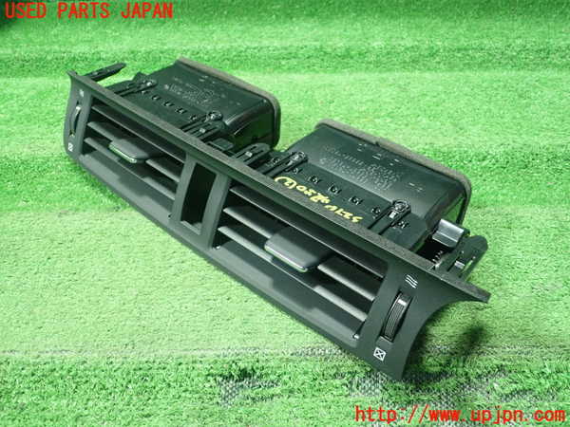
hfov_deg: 60.0
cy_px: 214
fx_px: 494
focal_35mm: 30
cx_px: 285
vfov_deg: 46.8
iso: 800
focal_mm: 5.5
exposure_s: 1/80
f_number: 2.3
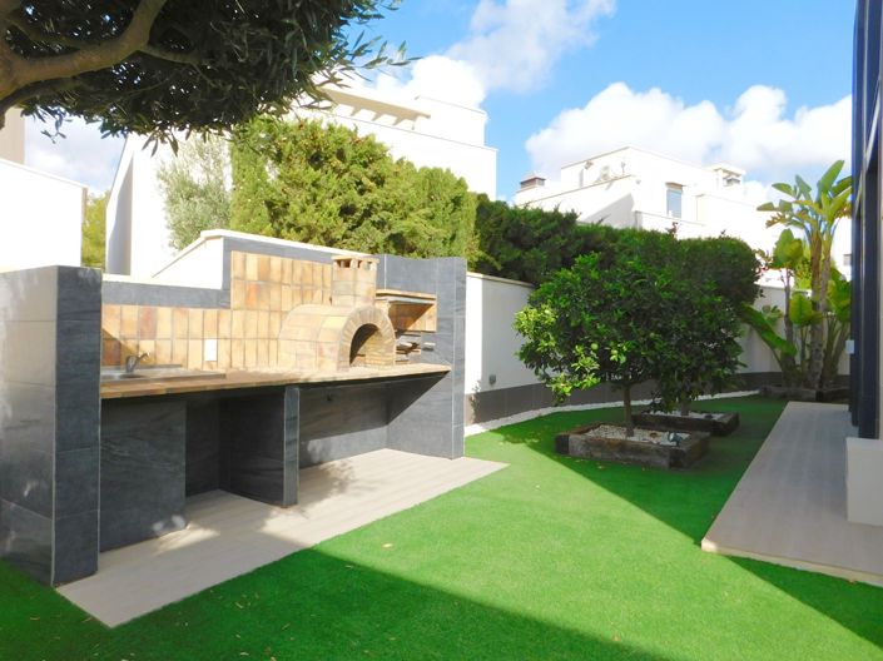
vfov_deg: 58.8
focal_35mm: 23
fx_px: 586
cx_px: 442
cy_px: 330
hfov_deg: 74.0
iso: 125
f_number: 3
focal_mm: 4
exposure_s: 1/1250
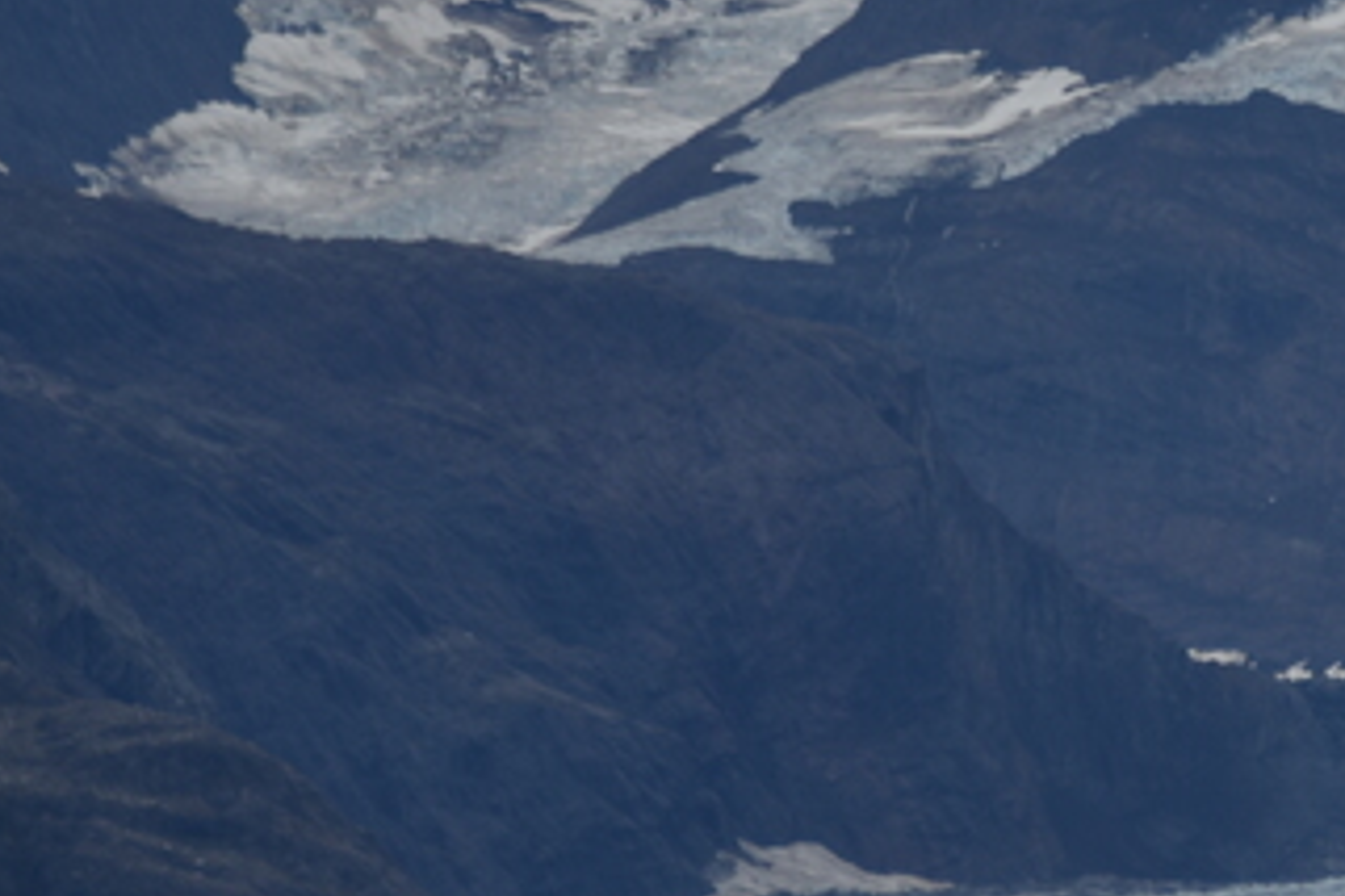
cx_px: 2145
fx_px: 25329
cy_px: 63
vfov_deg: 2.0
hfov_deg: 3.0
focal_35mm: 678
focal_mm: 170
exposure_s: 1/400
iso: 100
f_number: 5.6
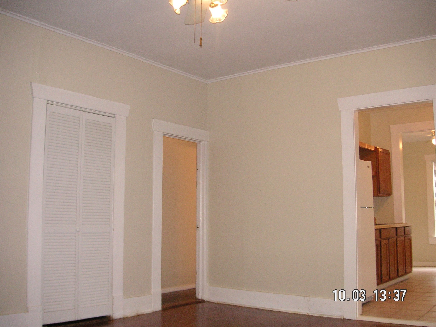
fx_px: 466
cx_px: 218
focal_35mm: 37
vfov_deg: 38.7
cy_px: 164
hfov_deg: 50.1
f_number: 2.8
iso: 160
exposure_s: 1/45
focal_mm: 6.1
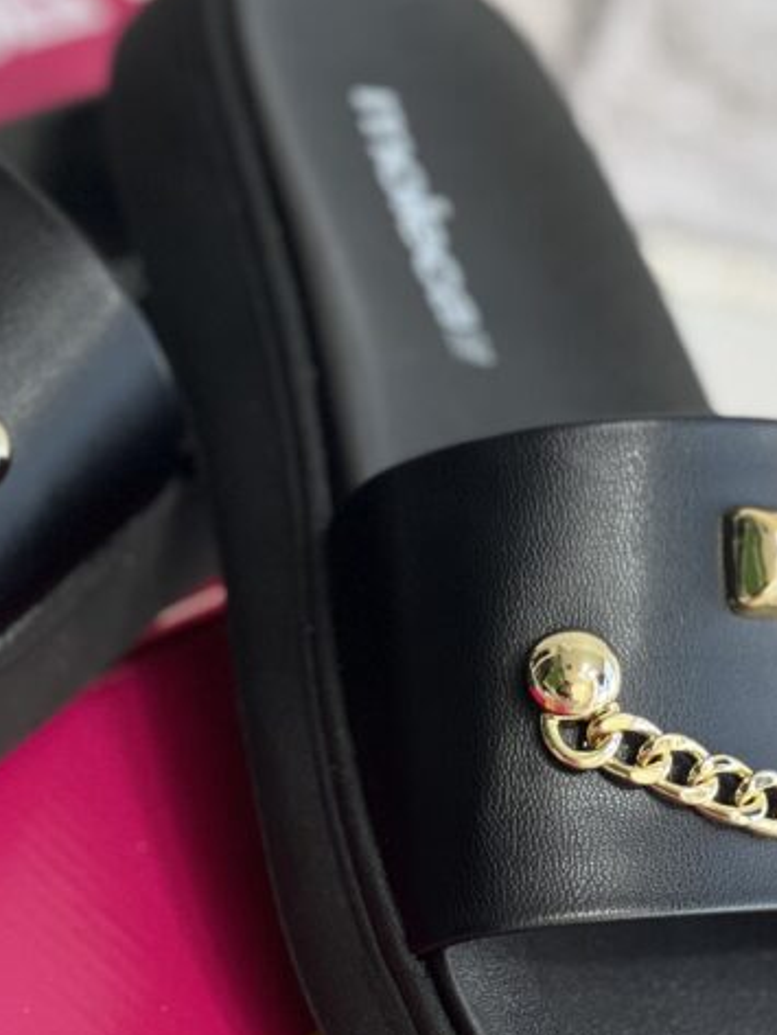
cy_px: 476
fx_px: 4547
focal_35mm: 152
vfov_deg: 13.0
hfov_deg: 9.7
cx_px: 188
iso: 125
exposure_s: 1/60
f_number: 2.8
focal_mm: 9
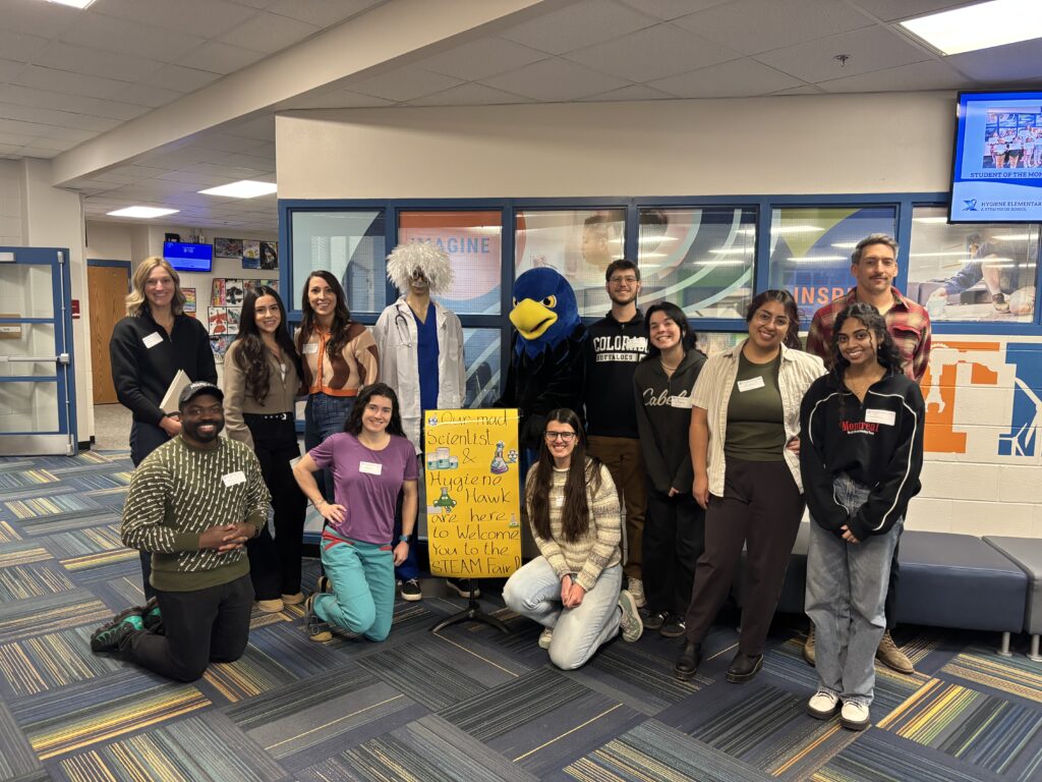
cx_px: 521
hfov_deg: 67.3
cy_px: 391
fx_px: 783
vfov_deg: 53.1
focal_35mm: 26
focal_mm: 5.96
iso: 400
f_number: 1.6
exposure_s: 1/60
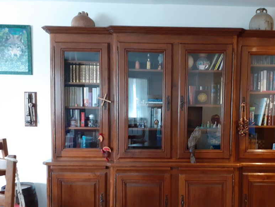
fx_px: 278
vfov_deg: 40.6
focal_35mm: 35
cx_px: 172
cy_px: 122
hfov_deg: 52.0
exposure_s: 1/25
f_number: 1.9
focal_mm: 3.6
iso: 320
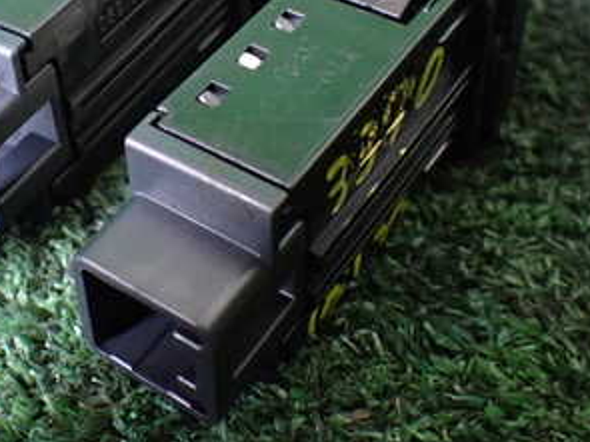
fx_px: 1039
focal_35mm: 61
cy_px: 48
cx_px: 156
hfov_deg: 31.2
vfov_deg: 23.4
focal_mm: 5.4
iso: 800
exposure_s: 1/30
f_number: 2.3
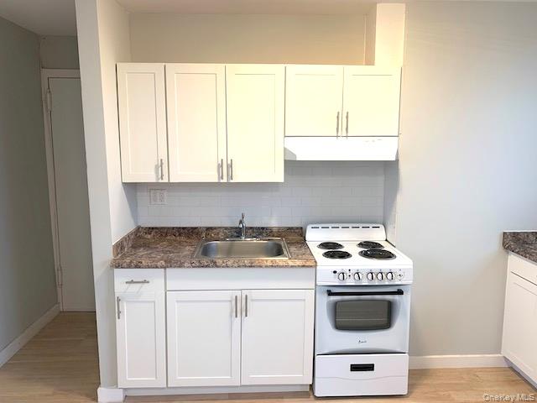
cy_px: 202
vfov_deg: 53.1
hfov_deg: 67.3
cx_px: 268
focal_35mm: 26
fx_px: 403
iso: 80
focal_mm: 4.25
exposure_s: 1/60
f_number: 1.8
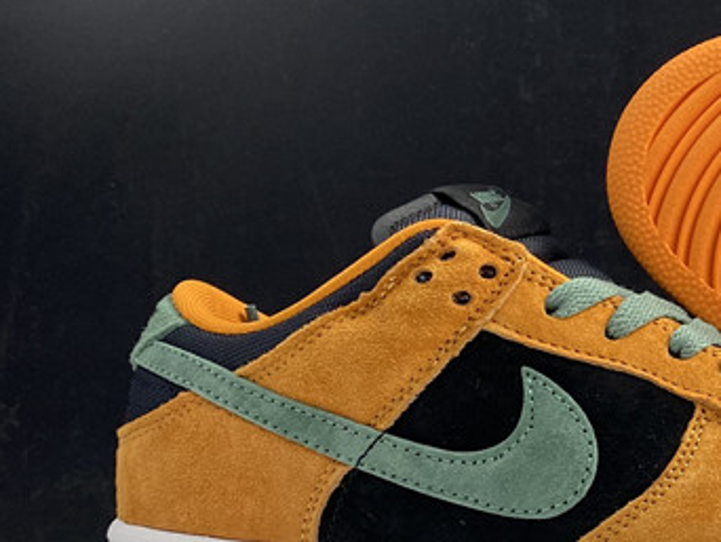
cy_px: 354
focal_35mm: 76
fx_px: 1584
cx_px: 862
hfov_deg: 23.5
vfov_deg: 19.4
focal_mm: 4.25
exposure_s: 1/100
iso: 50
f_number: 1.8
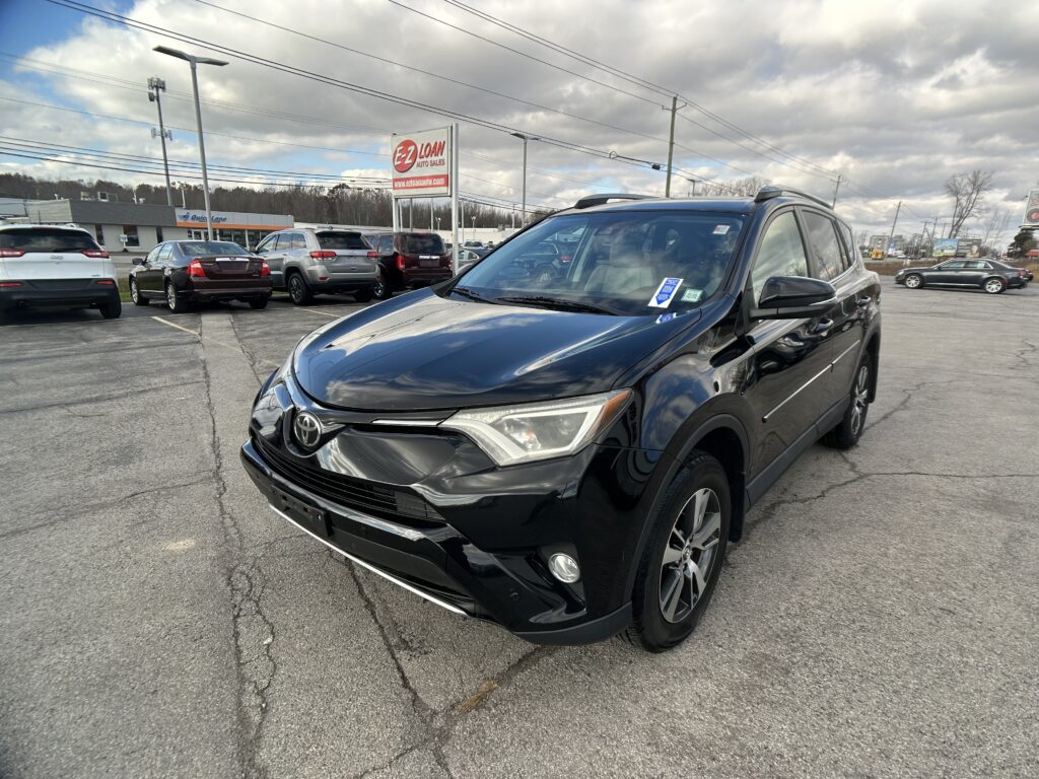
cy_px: 390
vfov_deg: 53.1
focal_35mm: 26
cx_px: 520
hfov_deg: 67.3
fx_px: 780
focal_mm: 5.7
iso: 50
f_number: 1.5
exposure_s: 1/1468
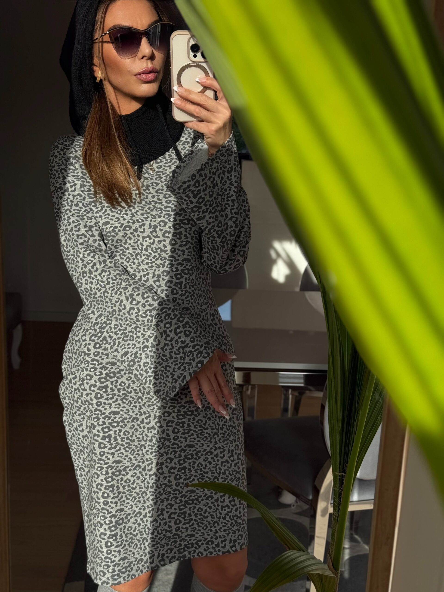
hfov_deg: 30.3
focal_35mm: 48
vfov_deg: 39.7
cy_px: 296
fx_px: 821
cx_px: 222
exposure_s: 1/1403
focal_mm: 6.76
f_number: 1.78
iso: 100
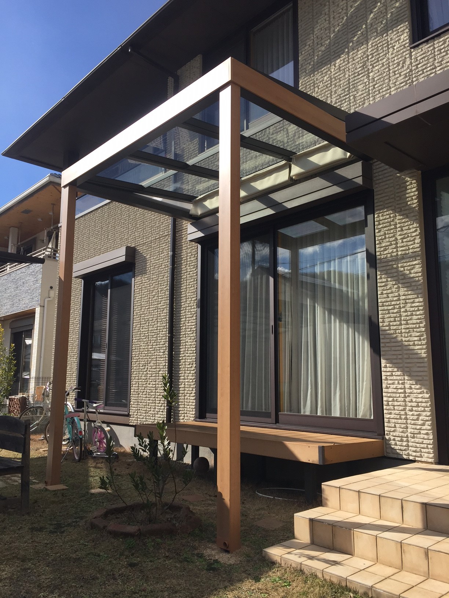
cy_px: 299
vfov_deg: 61.7
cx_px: 224
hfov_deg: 48.2
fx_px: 502
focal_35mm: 29
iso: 32
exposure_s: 1/1721
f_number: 2.2
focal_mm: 4.15
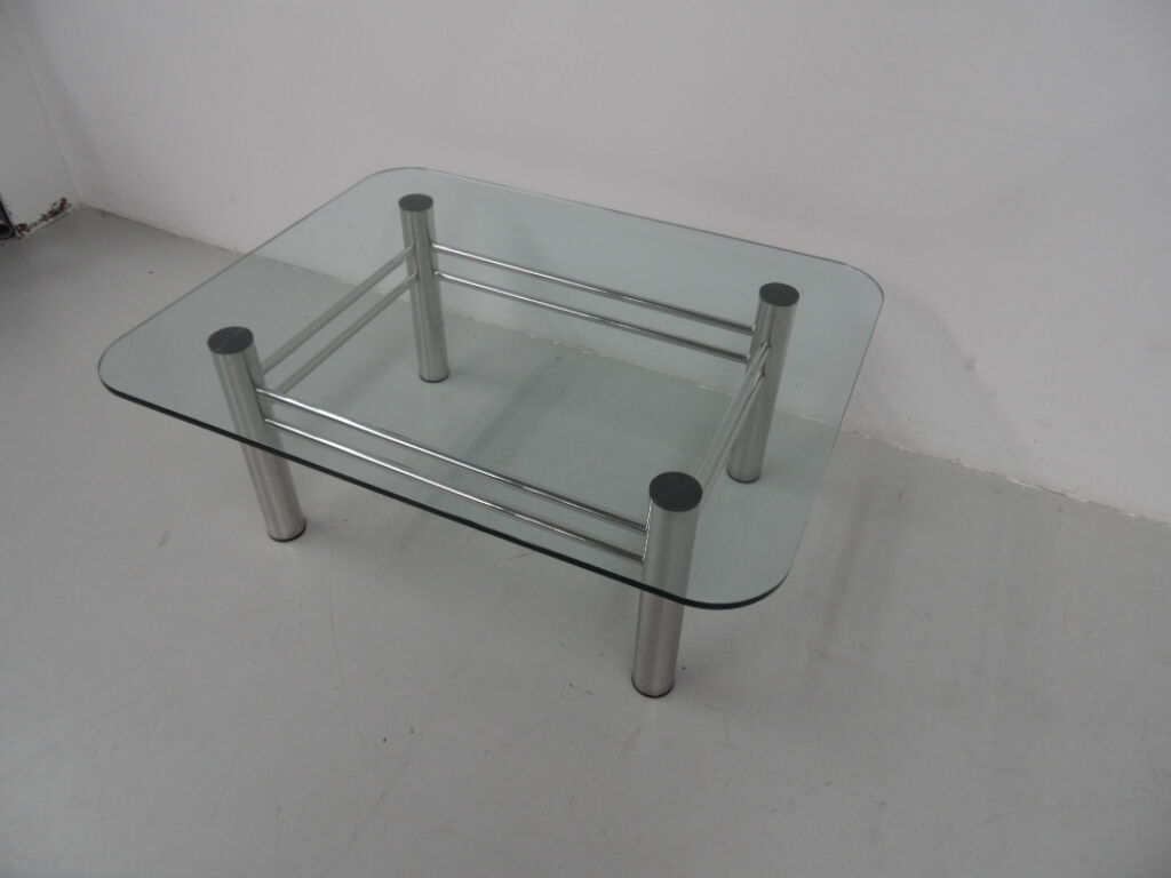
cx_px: 586
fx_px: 812
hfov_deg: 71.6
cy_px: 439
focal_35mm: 24
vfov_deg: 56.8
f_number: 3.2
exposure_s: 1/125
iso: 80
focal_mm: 3.9
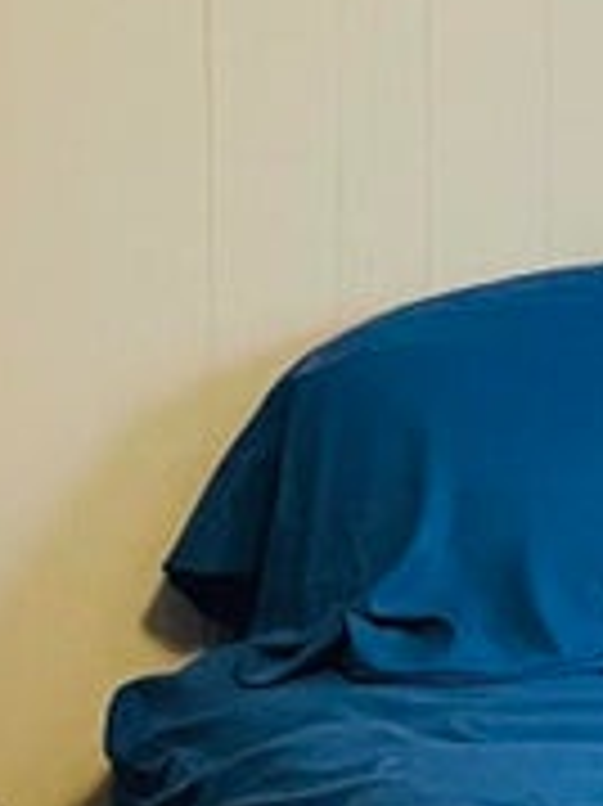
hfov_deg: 7.7
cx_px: 749
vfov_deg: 10.3
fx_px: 4442
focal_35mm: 191
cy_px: 176
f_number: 1.6
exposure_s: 1/40
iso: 400
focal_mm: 5.1
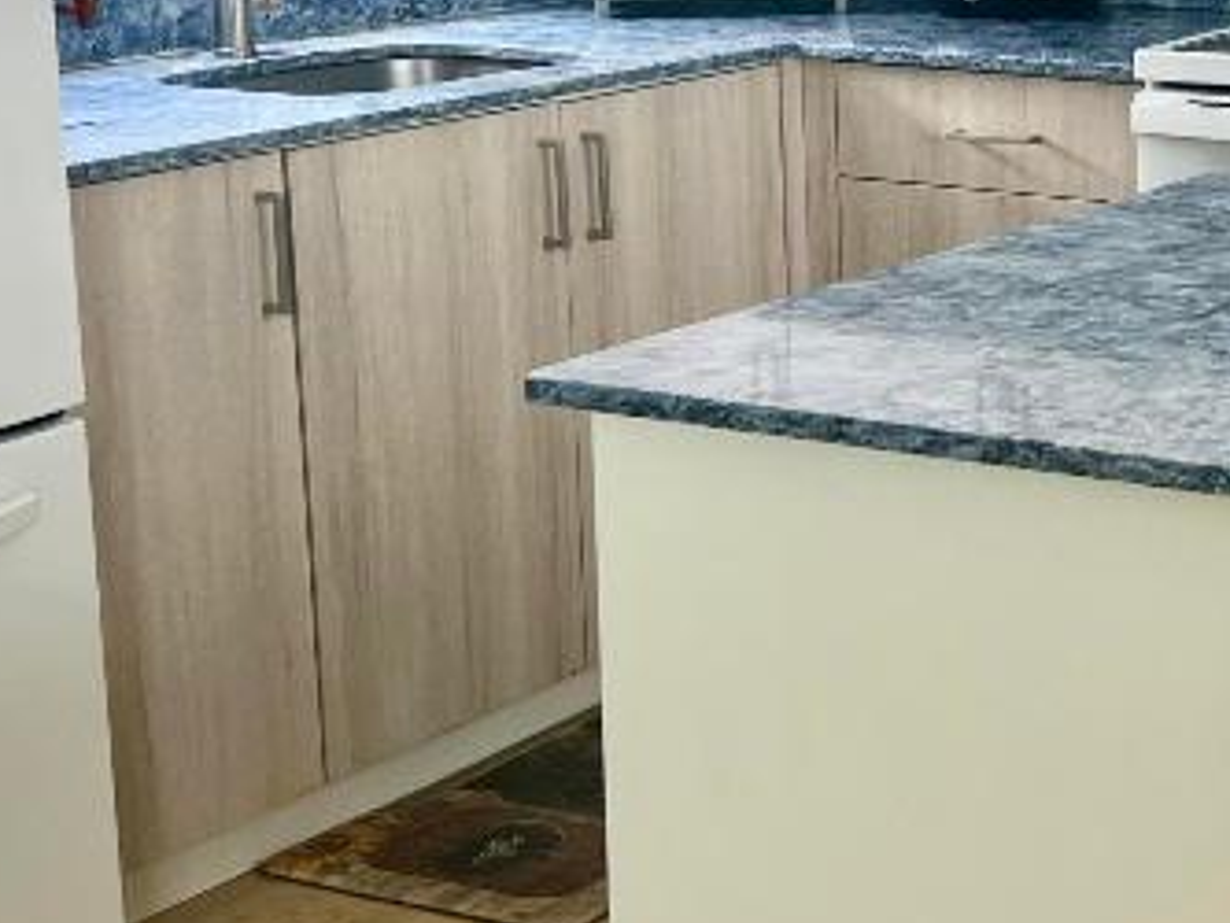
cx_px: 1359
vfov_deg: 18.4
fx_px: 2844
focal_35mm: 80
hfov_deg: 22.9
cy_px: 266
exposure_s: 1/121
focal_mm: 5.7
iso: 125
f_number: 1.5
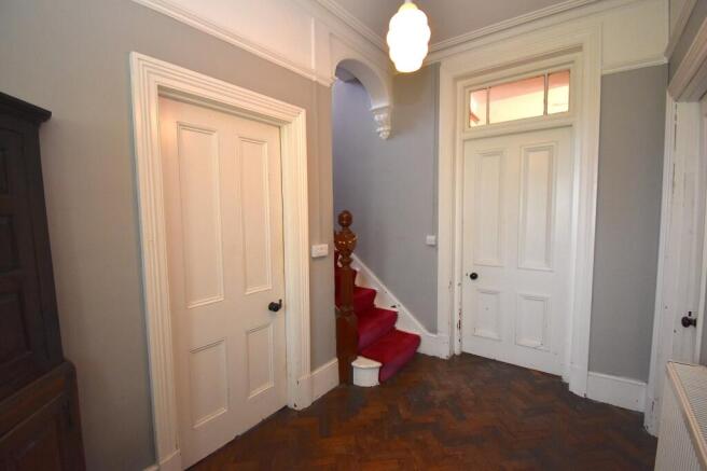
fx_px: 294
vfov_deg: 77.3
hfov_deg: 100.4
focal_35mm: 15
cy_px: 236
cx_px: 354
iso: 1600
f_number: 4.5
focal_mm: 10
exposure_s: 1/125
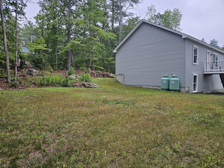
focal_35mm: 23
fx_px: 149
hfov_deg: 73.9
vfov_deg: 58.9
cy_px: 84
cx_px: 112
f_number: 1.7
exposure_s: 1/120
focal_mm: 6.3
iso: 20
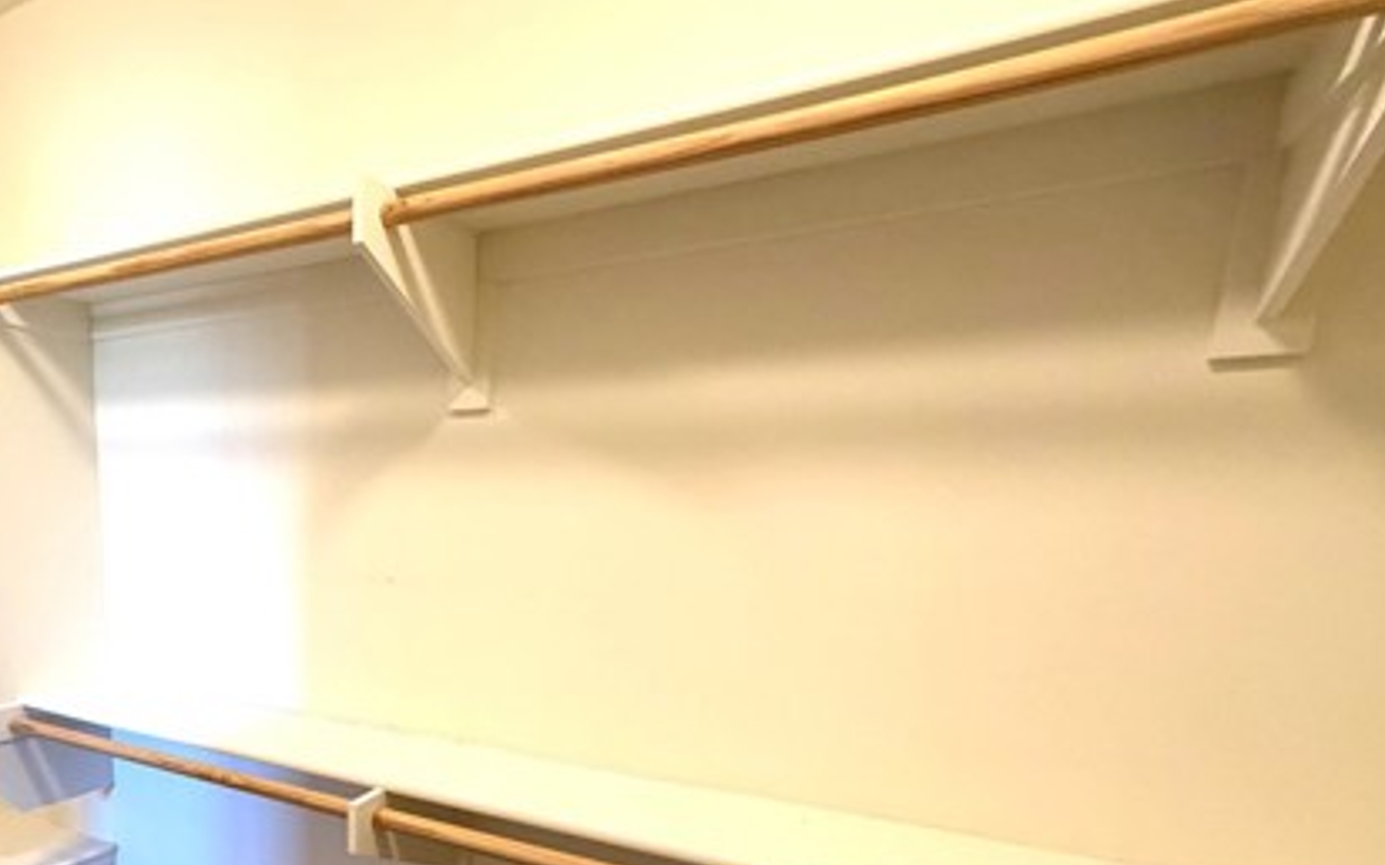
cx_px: 345
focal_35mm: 23
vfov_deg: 49.8
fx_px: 868
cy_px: 694
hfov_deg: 71.8
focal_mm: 2.22
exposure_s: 1/60
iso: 320
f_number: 2.2
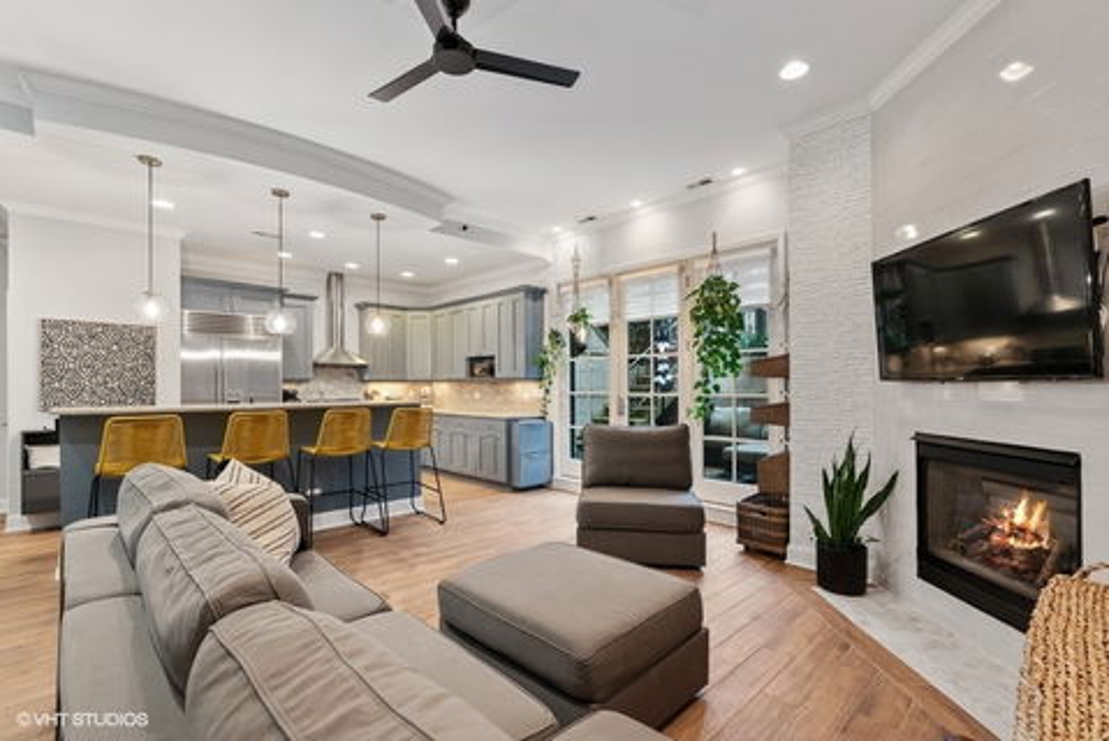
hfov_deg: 96.7
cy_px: 370
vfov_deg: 73.8
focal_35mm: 16
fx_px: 493
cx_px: 554
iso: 320
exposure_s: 1/1.67
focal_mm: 16
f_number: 7.1
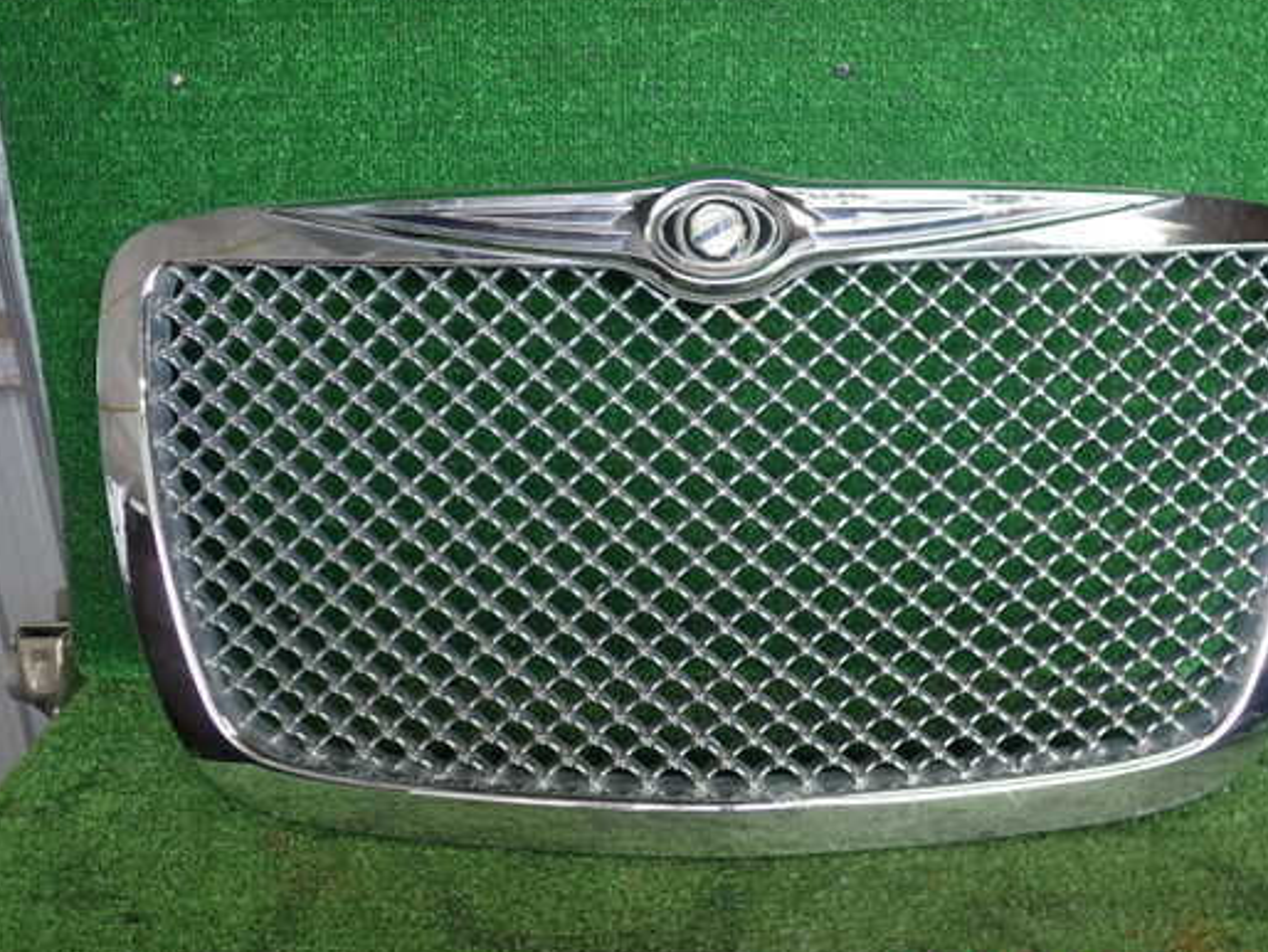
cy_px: 459
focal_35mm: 35
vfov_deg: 40.7
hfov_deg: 52.4
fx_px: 1283
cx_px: 720
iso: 200
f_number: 2.3
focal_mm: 5.4
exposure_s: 1/80
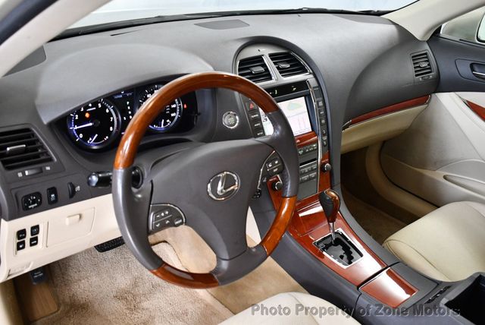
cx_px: 242
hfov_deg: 53.1
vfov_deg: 36.9
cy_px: 162
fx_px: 485
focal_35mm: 36
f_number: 3.5
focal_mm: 18
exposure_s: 1/125
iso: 1600
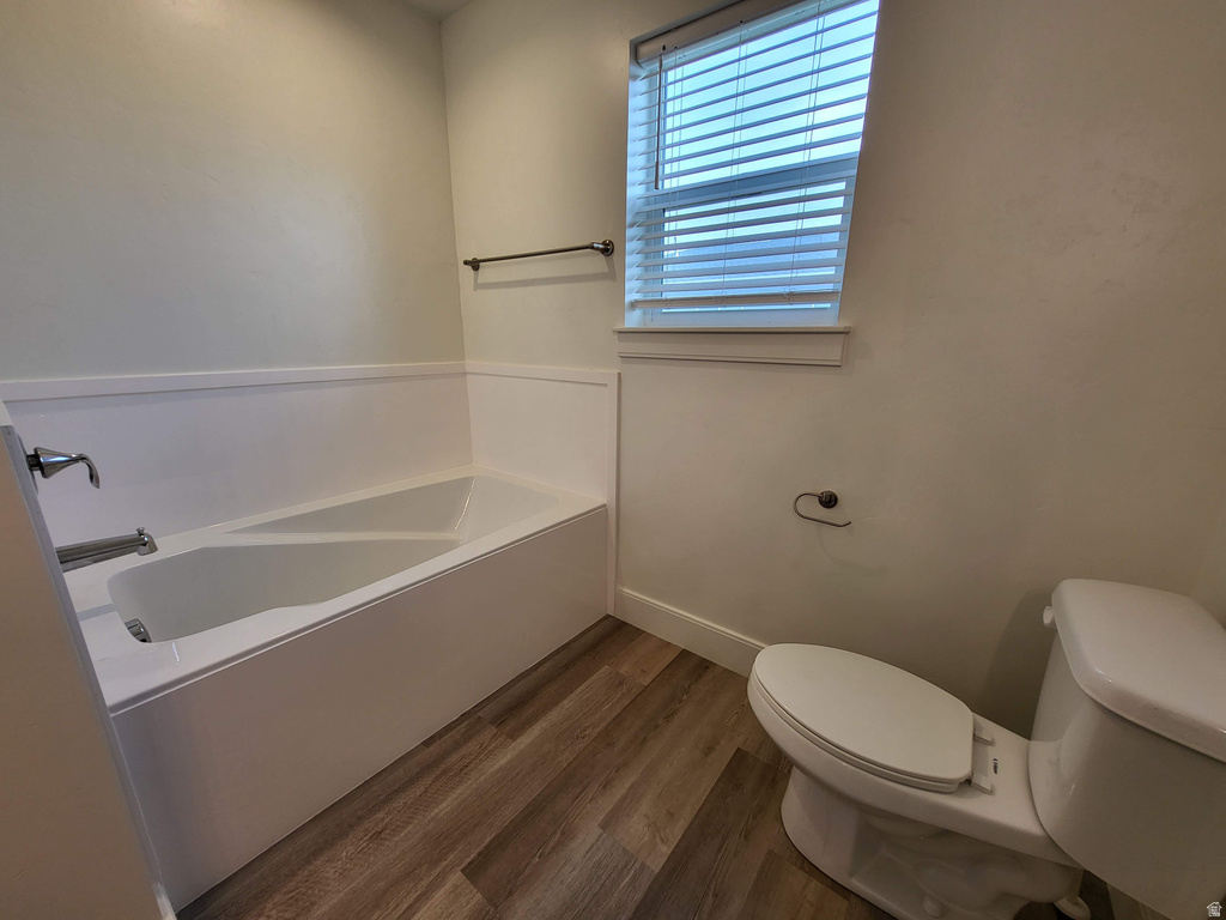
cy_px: 460
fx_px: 460
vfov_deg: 89.9
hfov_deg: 106.2
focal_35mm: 13
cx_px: 613
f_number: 2.2
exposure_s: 1/60
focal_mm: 1.74
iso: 40
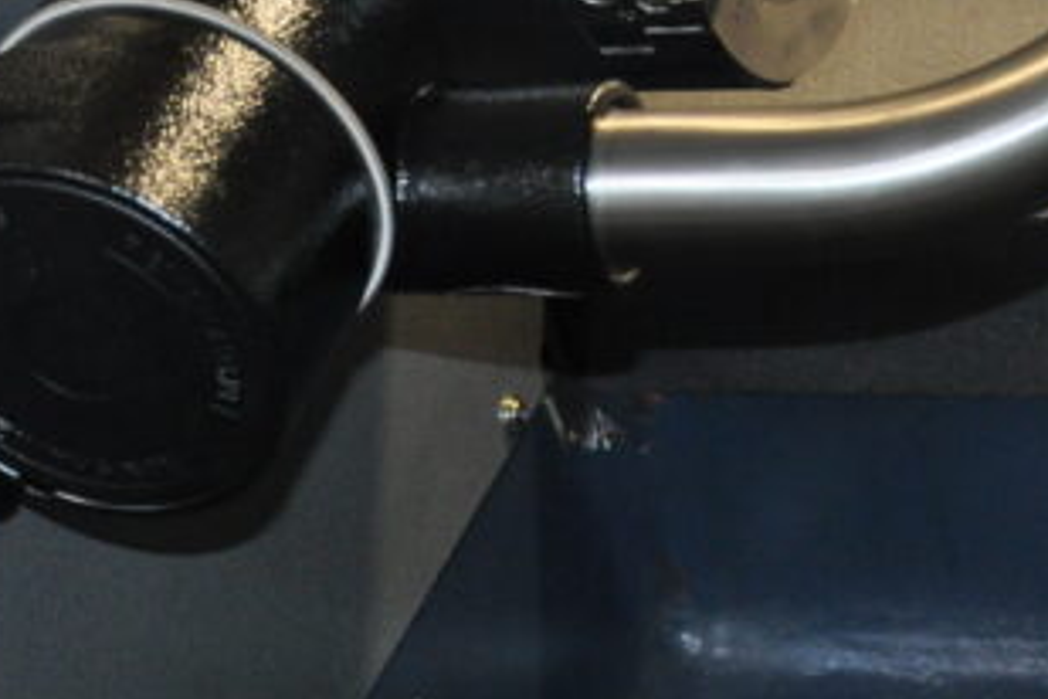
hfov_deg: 14.7
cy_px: -180
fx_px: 4046
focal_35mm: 139
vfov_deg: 9.7
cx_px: 763
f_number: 4
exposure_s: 1/60
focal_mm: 28
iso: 800
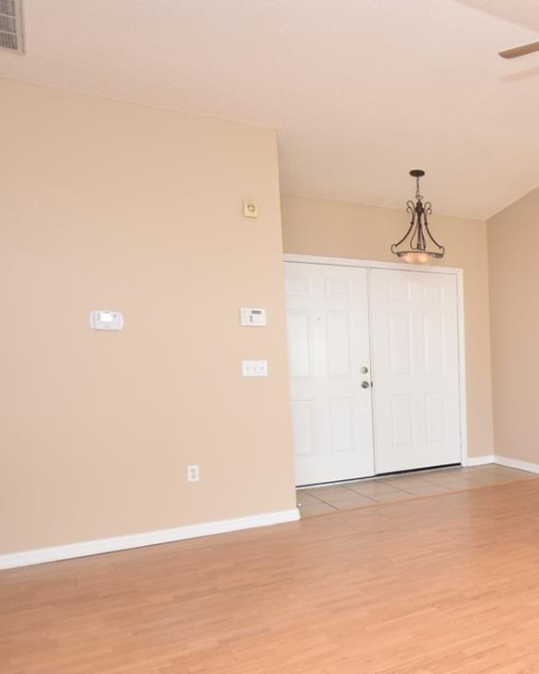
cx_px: 659
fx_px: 618
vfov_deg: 56.7
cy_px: 406
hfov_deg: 35.9
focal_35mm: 31
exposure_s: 1/60
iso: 220
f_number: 4
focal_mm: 10
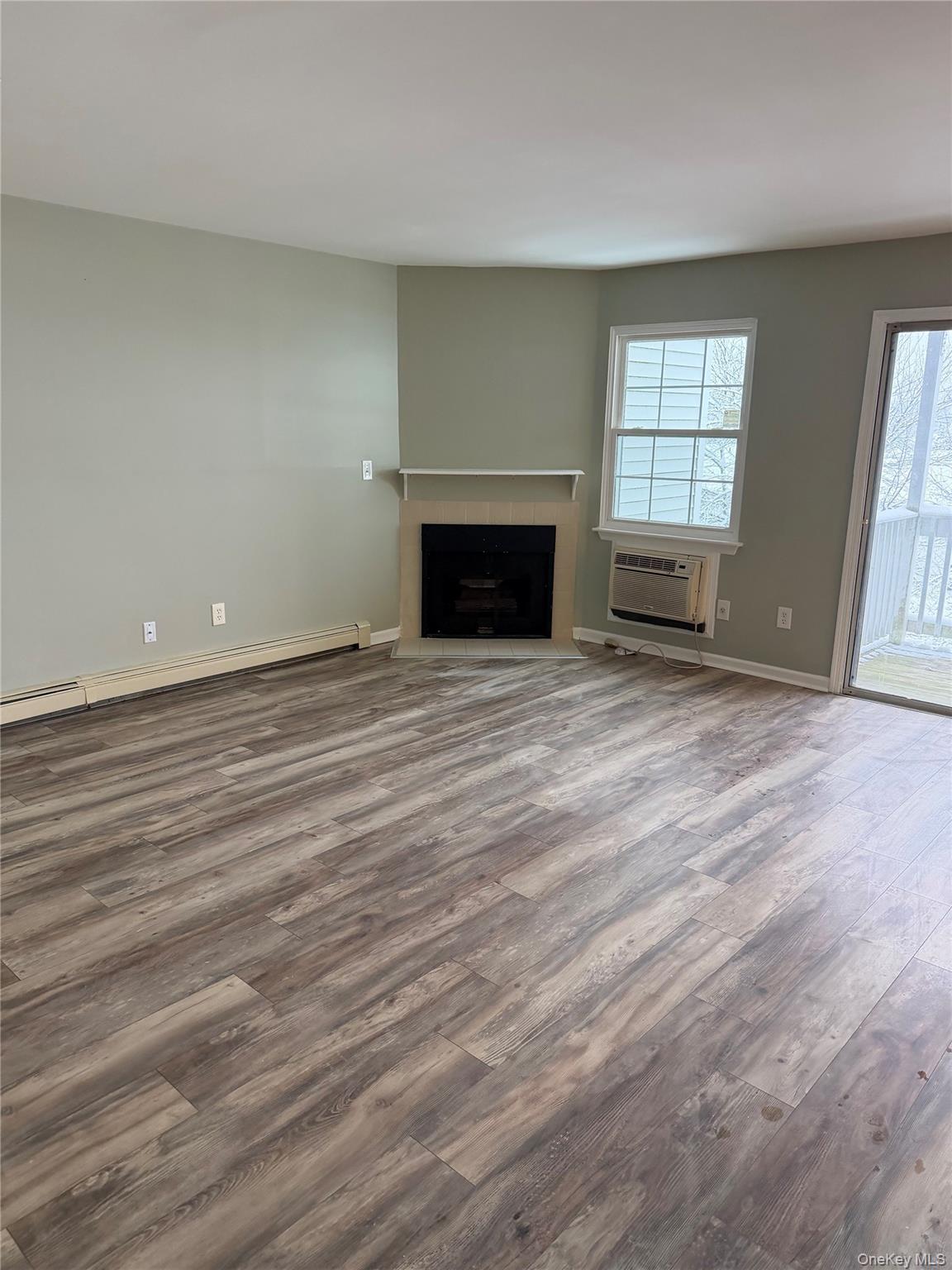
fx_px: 880
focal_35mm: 24
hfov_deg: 56.8
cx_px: 476
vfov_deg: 71.6
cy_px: 635
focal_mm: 6.76
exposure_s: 1/120
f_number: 1.78
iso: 250
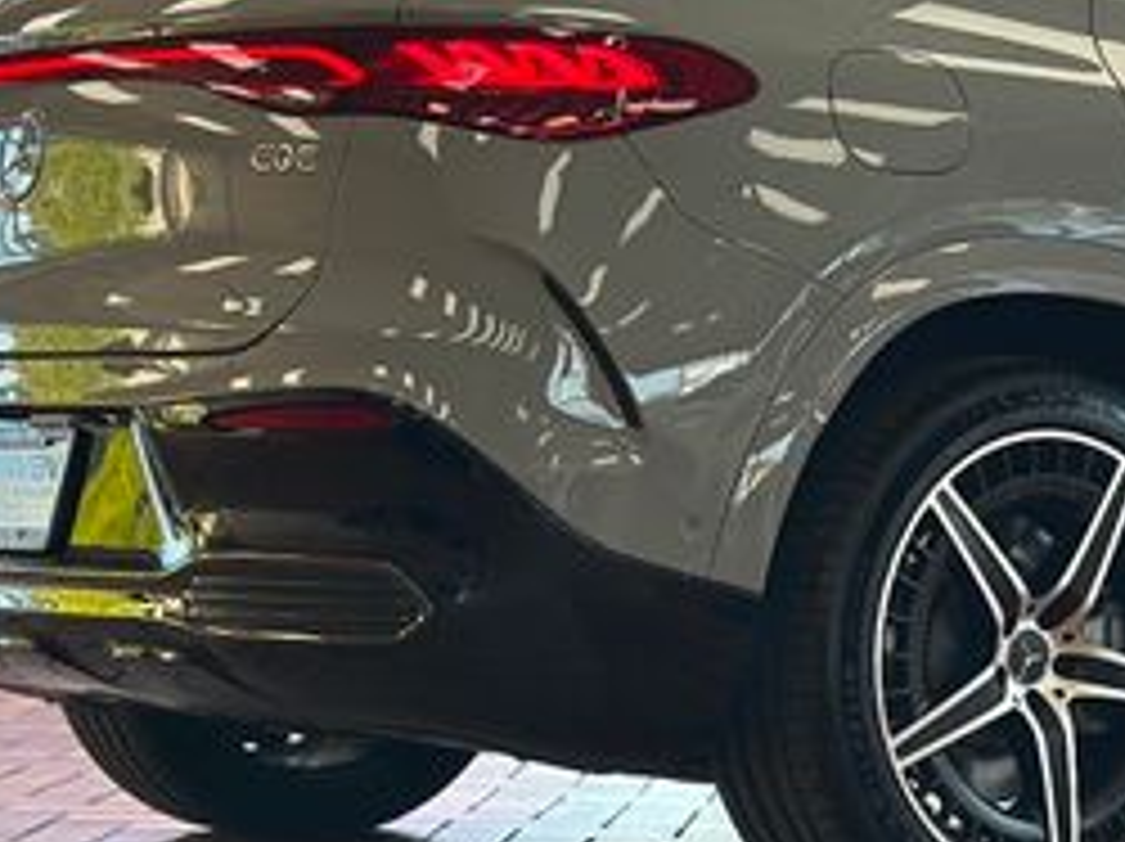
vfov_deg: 12.0
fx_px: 3994
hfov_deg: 15.7
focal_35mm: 123
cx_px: 1112
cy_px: 284
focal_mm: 6.86
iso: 80
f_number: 1.78
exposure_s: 1/332
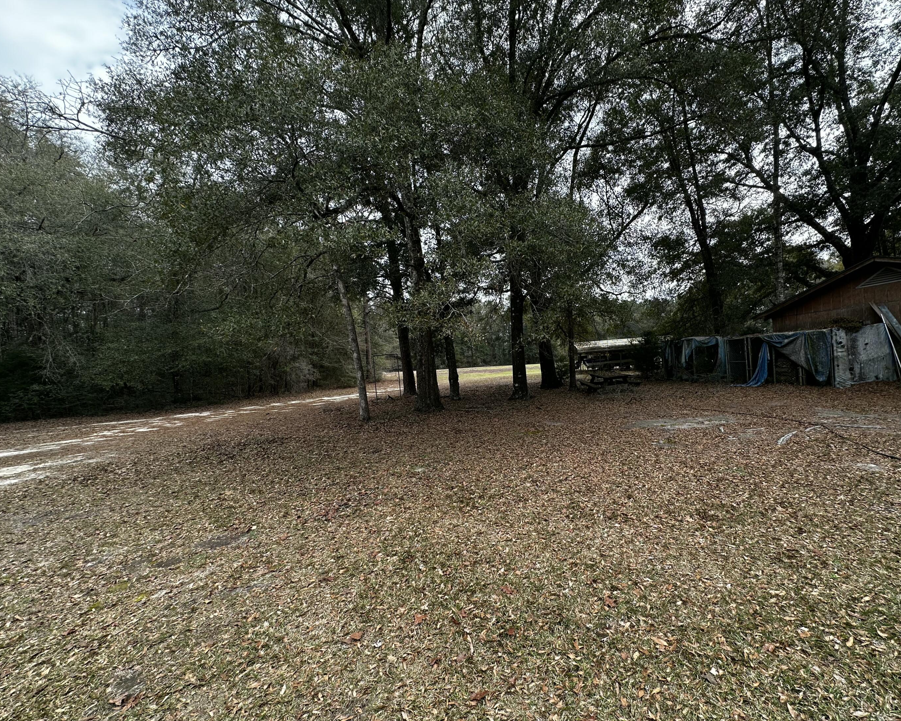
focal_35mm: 15
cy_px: 371
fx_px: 400
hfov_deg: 96.6
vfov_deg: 84.0
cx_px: 486
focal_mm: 2.22
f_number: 2.2
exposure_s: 1/346
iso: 40
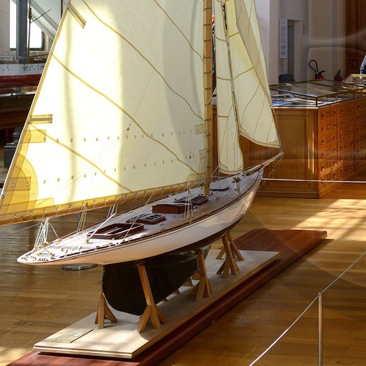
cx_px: 439
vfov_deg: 23.2
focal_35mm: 73
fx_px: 873
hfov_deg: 21.9
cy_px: 49
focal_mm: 29
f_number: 8
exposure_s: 1/80
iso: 800
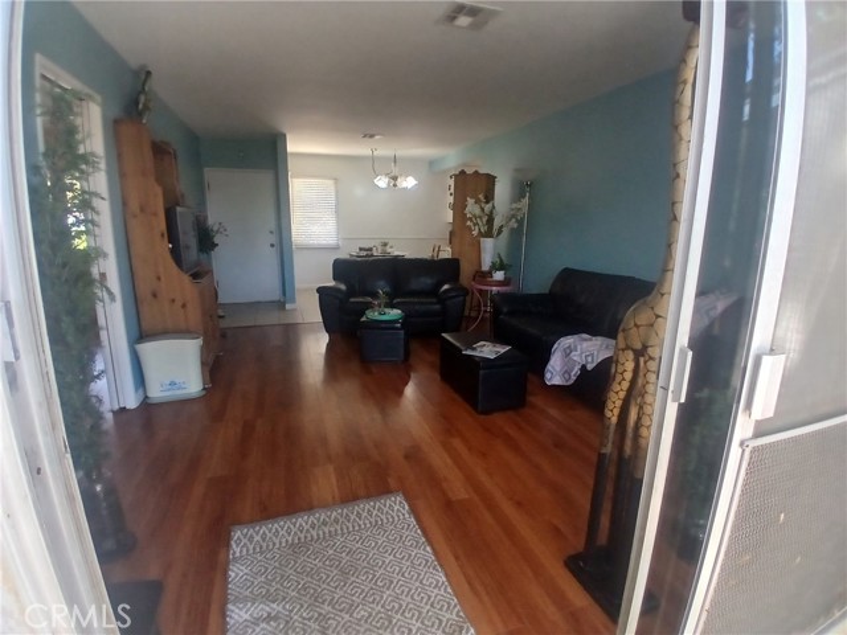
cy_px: 318
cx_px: 424
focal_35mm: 17
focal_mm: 1.4
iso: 100
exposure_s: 1/30
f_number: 2.2
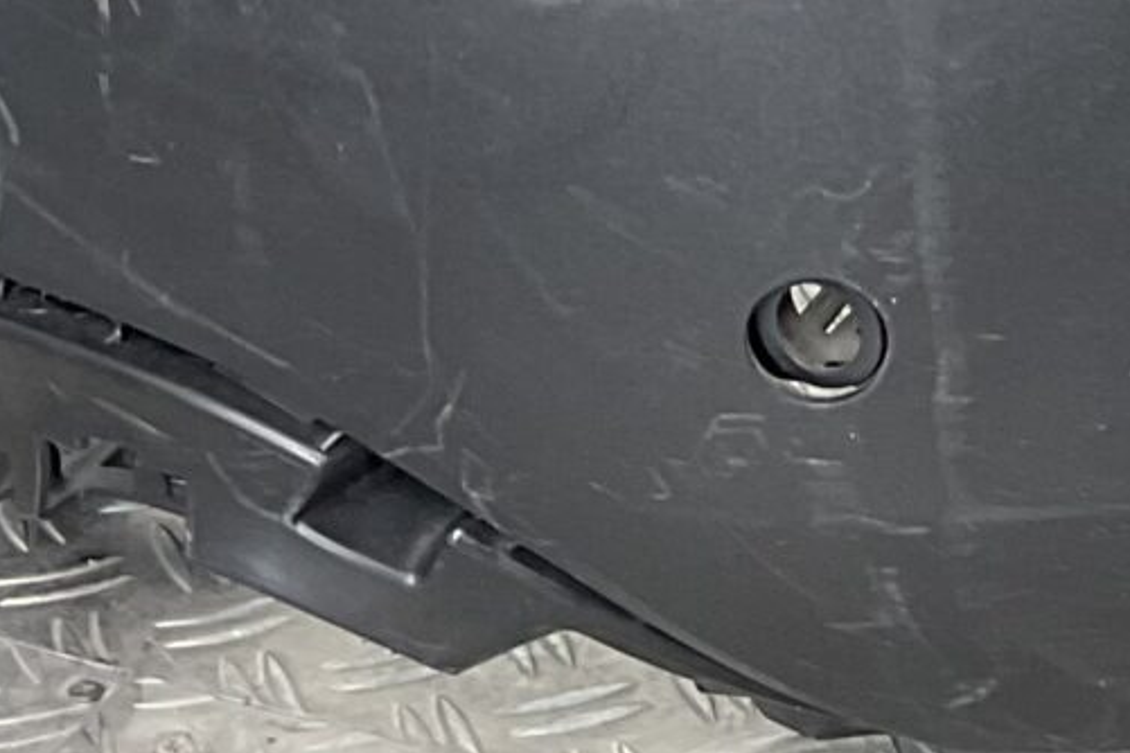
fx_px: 4834
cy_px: -1048
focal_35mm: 154
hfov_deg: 13.3
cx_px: 769
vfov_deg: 8.2
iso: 16
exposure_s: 1/128
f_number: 1.8
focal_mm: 3
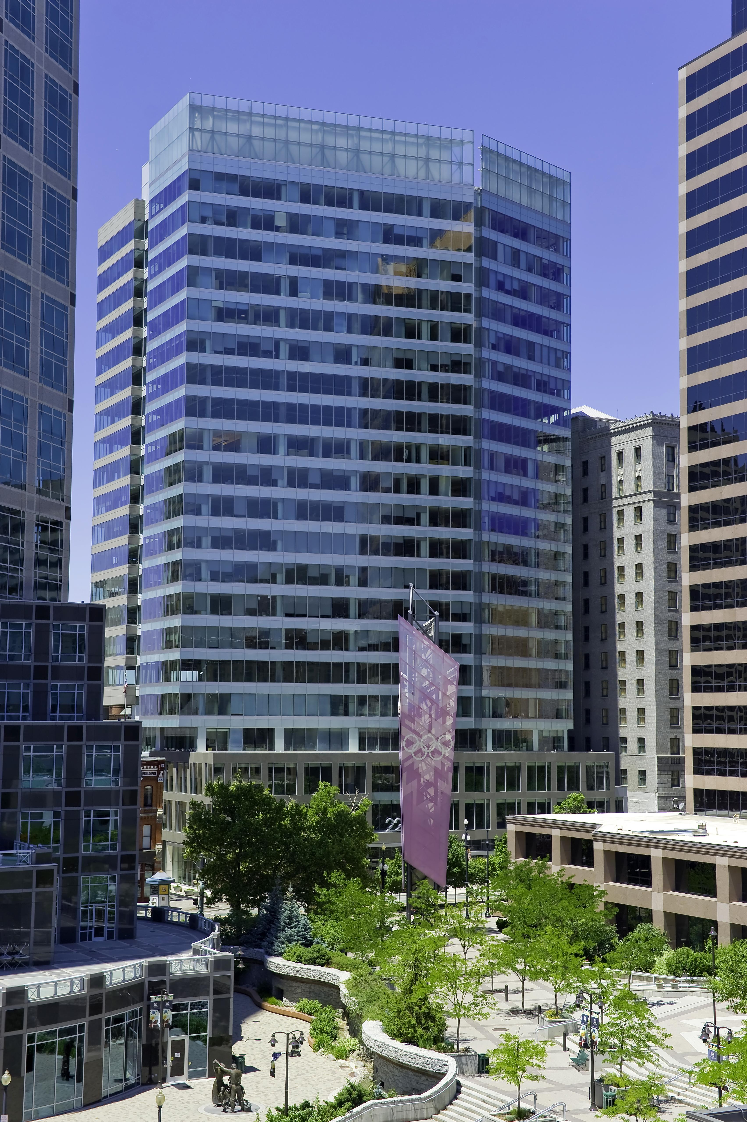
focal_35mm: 52
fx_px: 1620
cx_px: 374
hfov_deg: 26.0
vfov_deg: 38.2
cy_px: 561
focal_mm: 52
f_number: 4
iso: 200
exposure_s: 1/1600
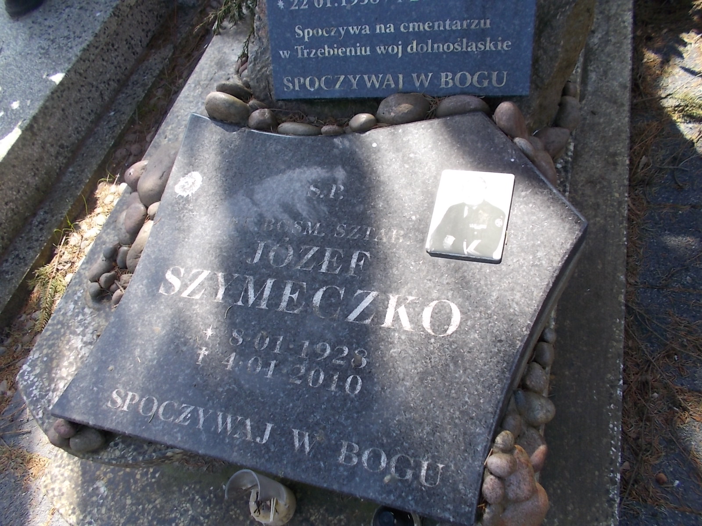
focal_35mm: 26
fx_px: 527
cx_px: 351
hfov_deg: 67.3
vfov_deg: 53.1
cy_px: 263
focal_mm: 4.6
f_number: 3.2
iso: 80
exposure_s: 1/100
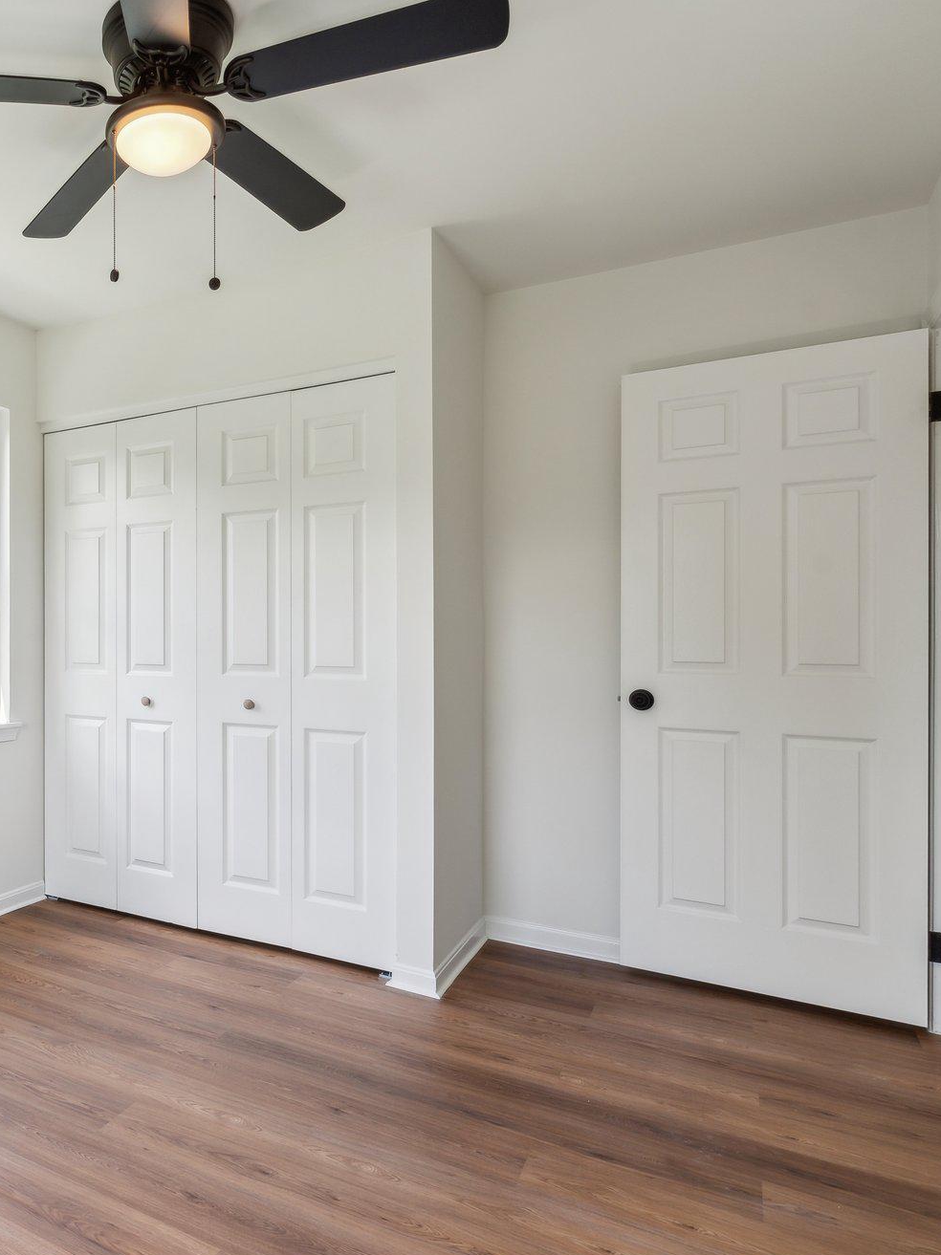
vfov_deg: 71.6
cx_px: 72
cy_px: 651
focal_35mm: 24
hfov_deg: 49.7
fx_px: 870
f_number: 8
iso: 200
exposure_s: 1/50
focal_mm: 16
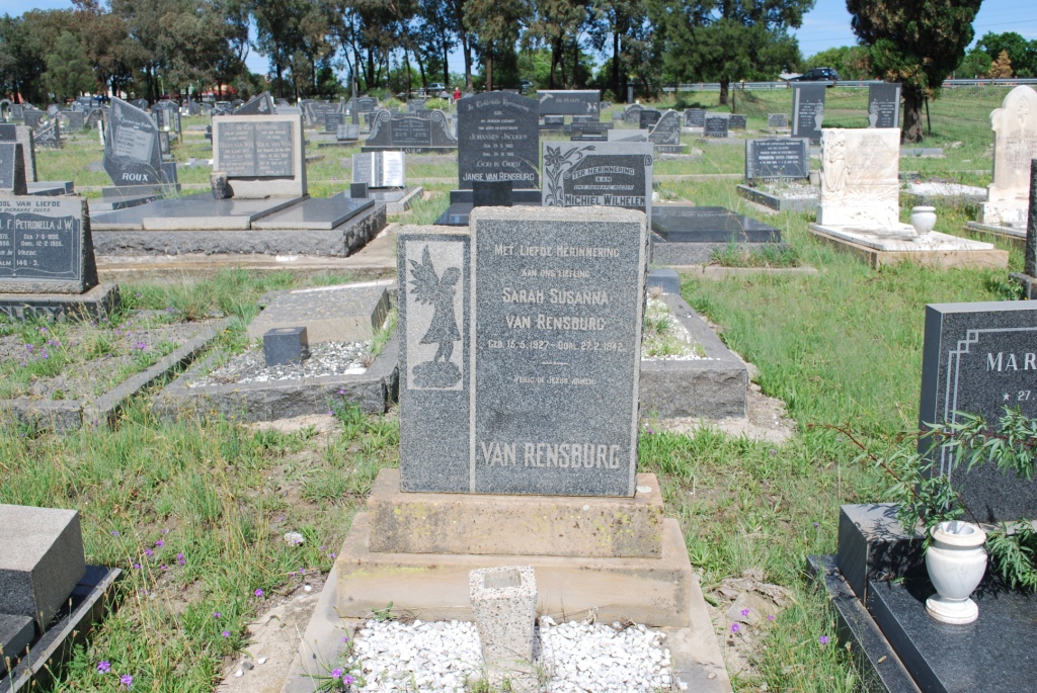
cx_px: 518
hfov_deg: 57.2
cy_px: 346
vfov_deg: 40.1
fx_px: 952
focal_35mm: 33
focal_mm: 22
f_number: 8
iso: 100
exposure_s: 1/250
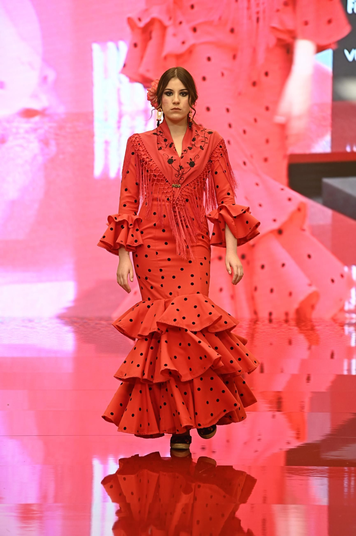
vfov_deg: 14.2
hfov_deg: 9.4
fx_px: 2154
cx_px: 178
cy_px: 268
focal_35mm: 145
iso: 1000
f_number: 4
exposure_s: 1/800
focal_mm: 145
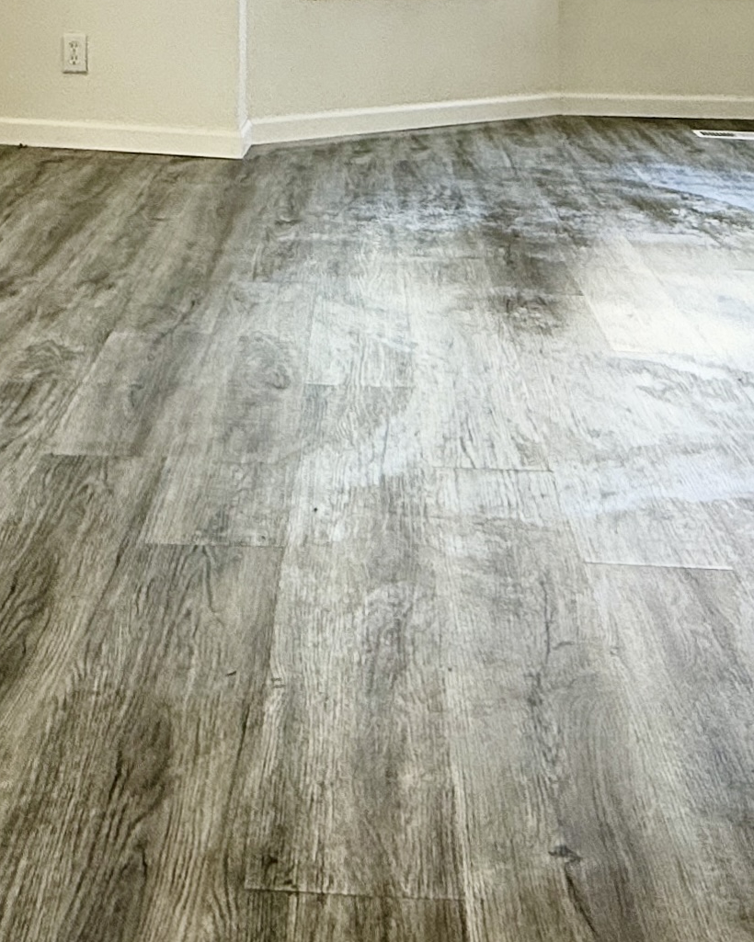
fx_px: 1423
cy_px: -88
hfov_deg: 29.6
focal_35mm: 51
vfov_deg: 32.4
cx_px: 295
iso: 64
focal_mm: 2.22
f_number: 2.2
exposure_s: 1/258
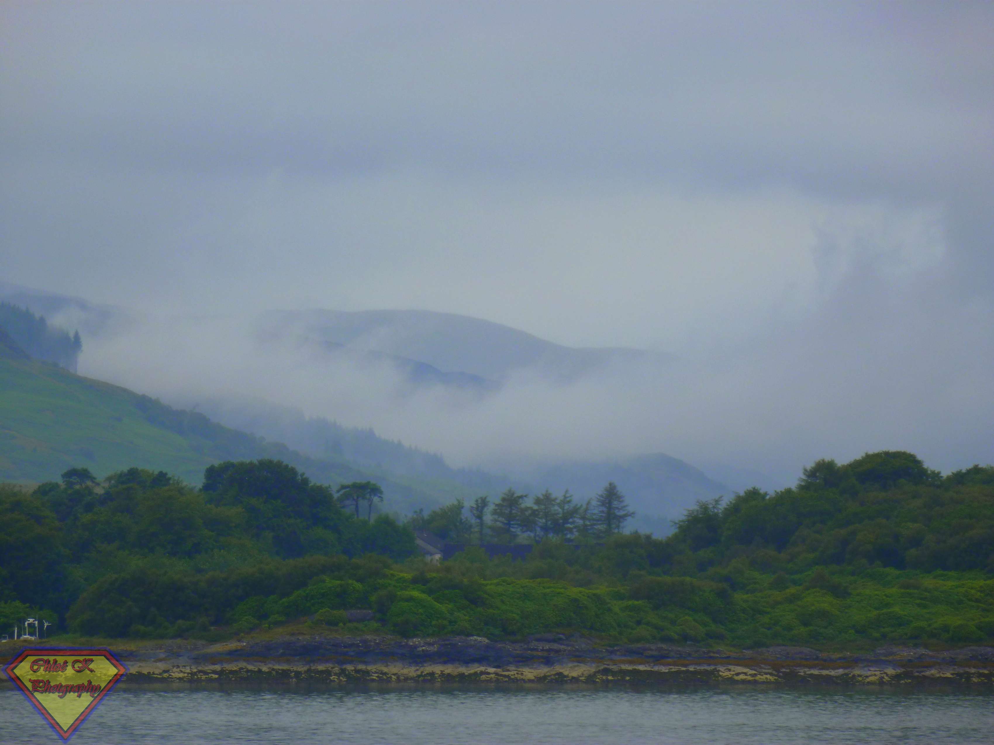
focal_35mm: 266
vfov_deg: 5.6
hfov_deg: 7.4
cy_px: 372
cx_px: 497
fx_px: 7638
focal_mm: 47.7
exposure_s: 1/160
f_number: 5.6
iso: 100
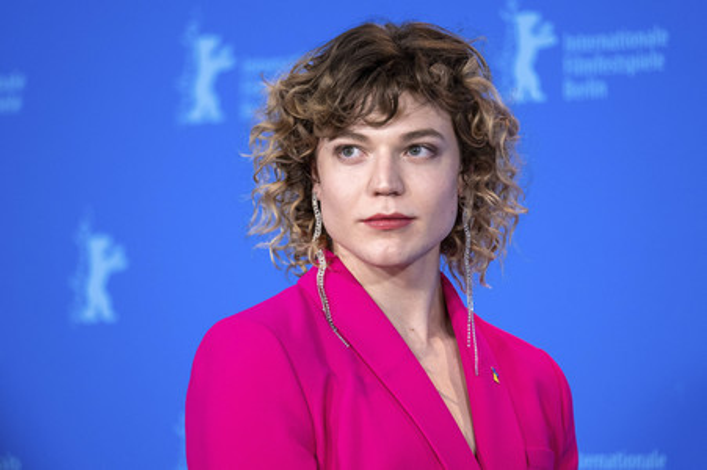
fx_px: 4121
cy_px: 235
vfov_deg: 6.5
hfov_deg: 9.8
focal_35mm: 210
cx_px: 354
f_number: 2.8
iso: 1250
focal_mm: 140
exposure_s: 1/480
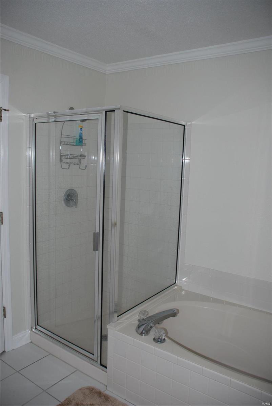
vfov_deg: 61.9
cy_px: 203
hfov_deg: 43.7
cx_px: 136
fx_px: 339
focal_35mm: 30
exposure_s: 1/60
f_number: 3.8
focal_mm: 20
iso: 200
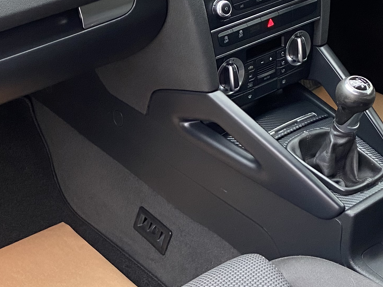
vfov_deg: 20.3
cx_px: 191
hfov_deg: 27.0
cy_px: 87
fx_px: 797
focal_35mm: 72
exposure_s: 1/60
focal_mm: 4.25
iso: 250
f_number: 1.8
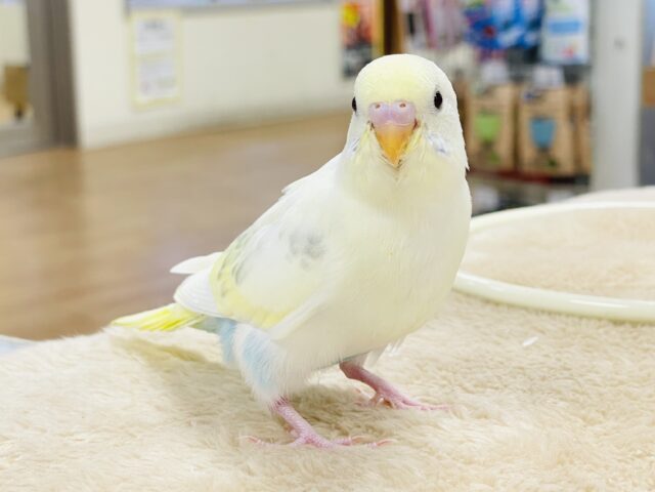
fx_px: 984
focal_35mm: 52
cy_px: 246
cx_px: 328
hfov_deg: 36.8
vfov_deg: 28.0
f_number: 2
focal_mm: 6
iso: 100
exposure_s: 1/99
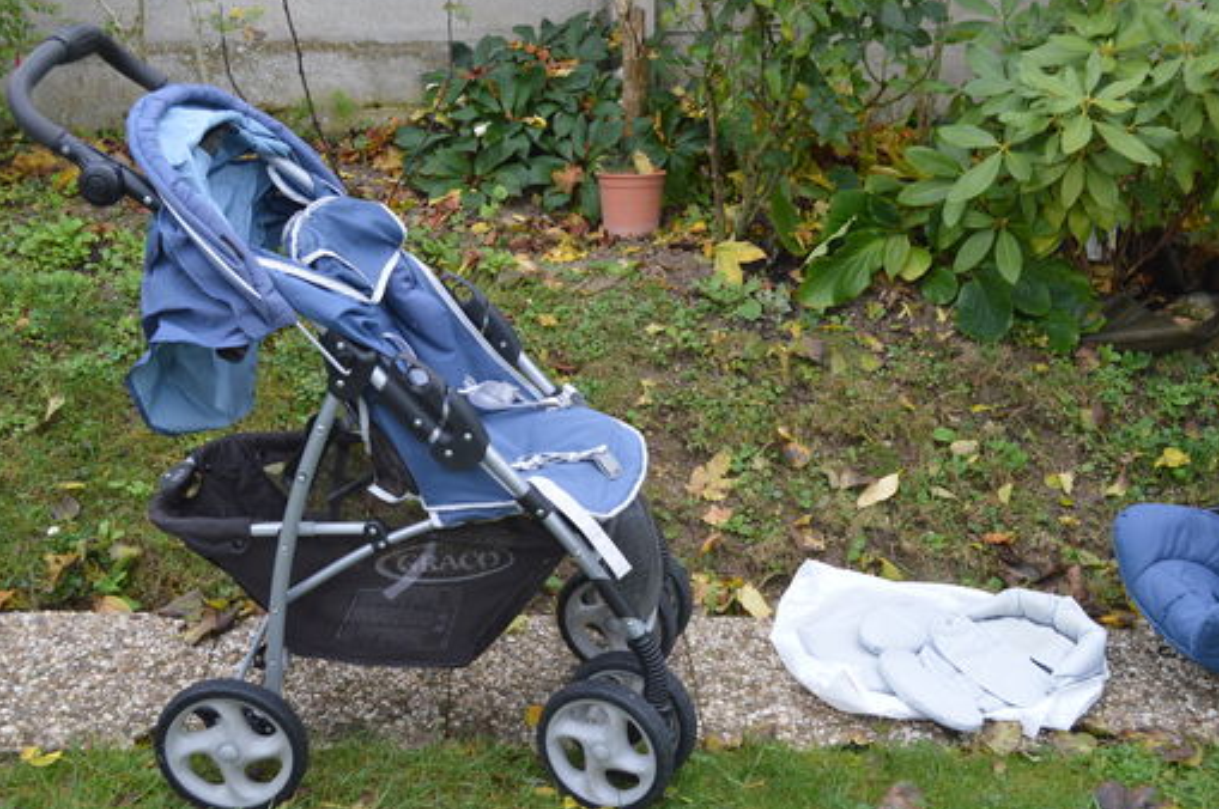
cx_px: 580
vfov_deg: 29.2
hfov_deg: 42.8
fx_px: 1556
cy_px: 442
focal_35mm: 46
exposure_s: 1/125
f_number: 5.6
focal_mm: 26
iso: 220
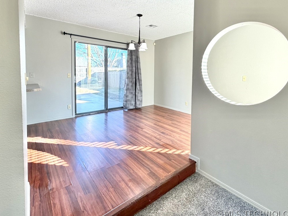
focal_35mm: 18
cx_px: 157
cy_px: 81
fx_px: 150
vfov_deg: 70.5
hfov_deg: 87.5
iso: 160
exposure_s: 1/120
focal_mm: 2.22
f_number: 2.2
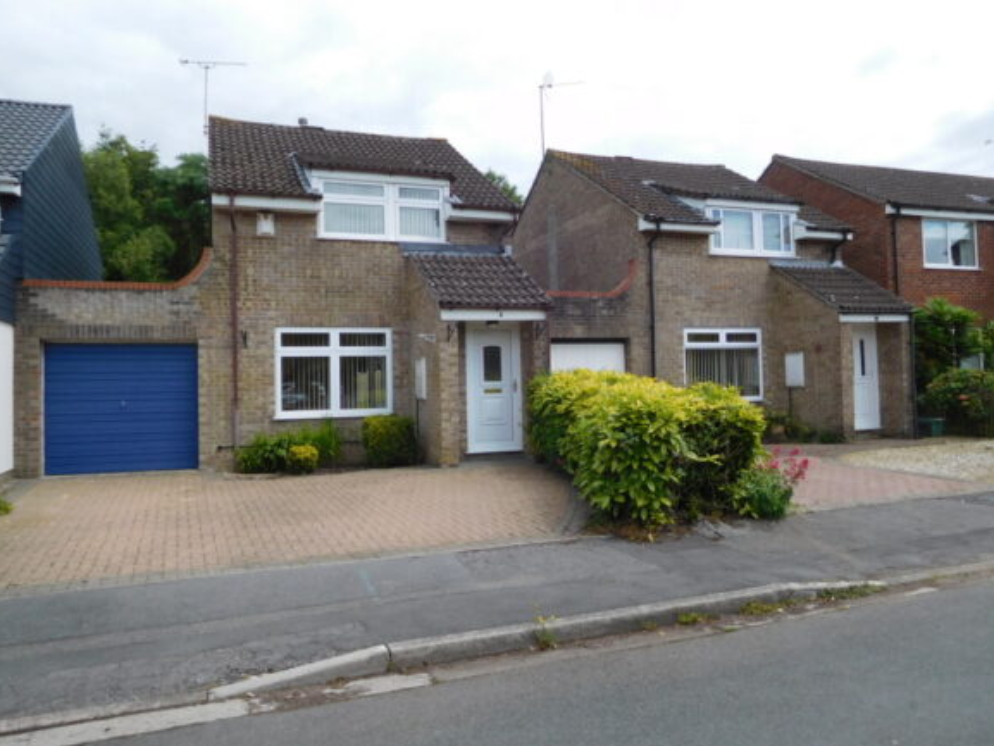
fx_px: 747
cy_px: 360
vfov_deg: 53.1
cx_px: 512
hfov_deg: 67.3
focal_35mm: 26
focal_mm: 4.5
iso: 125
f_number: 3.4
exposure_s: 1/1000
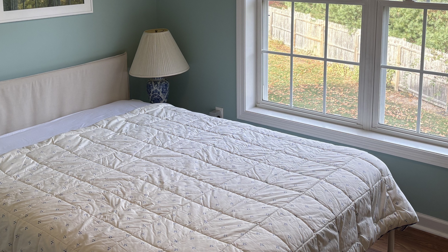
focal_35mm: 45
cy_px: 52
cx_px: 198
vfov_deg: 26.1
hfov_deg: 45.4
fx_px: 535
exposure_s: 1/140
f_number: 1.6
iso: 50
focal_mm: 5.96
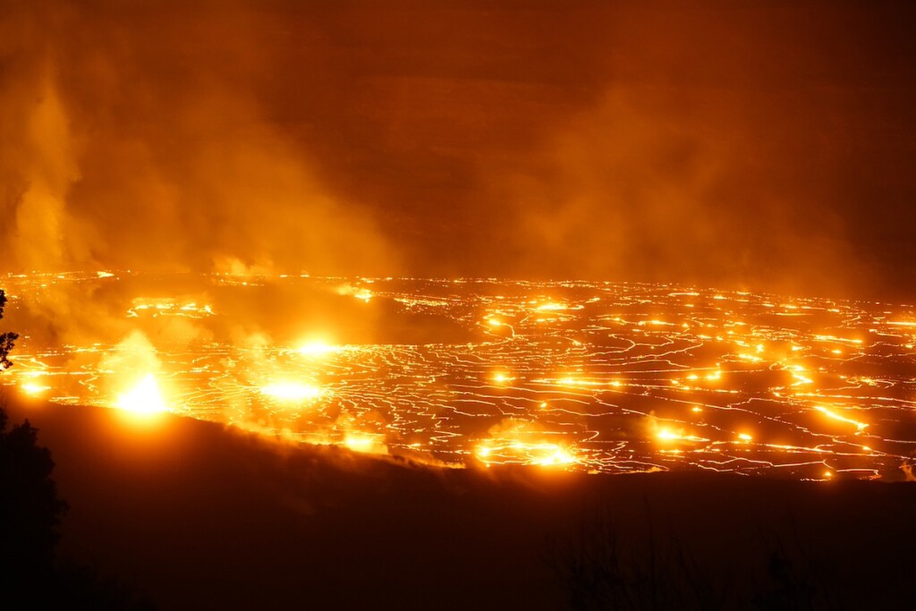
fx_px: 2545
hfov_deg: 20.4
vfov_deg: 13.7
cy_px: 306
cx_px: 458
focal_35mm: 100
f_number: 4.5
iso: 12800
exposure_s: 1/13
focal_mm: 100
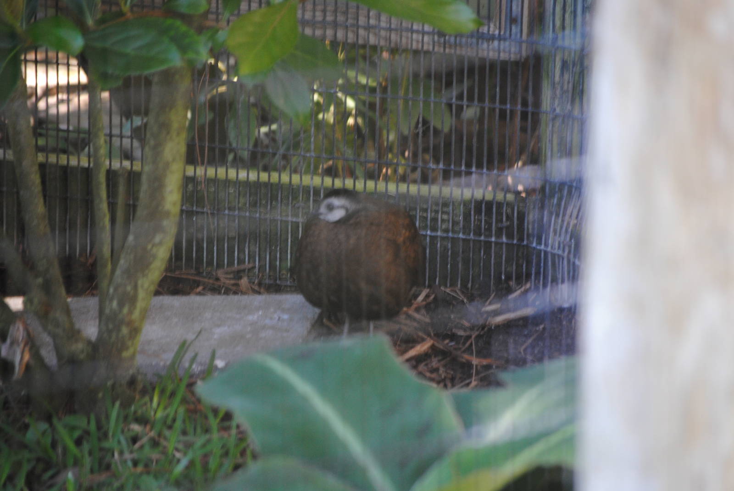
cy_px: 246
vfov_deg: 6.1
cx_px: 367
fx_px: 4593
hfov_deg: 9.1
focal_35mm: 225
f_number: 5
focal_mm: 150
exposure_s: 1/30
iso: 400
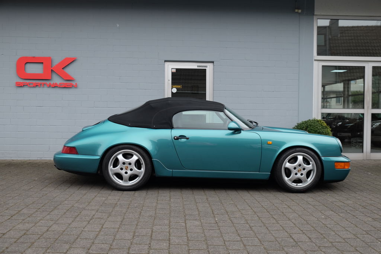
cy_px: 127
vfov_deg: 36.8
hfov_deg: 53.1
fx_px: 381
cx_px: 190
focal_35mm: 36
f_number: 4
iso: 200
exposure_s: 1/150
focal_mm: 24.3
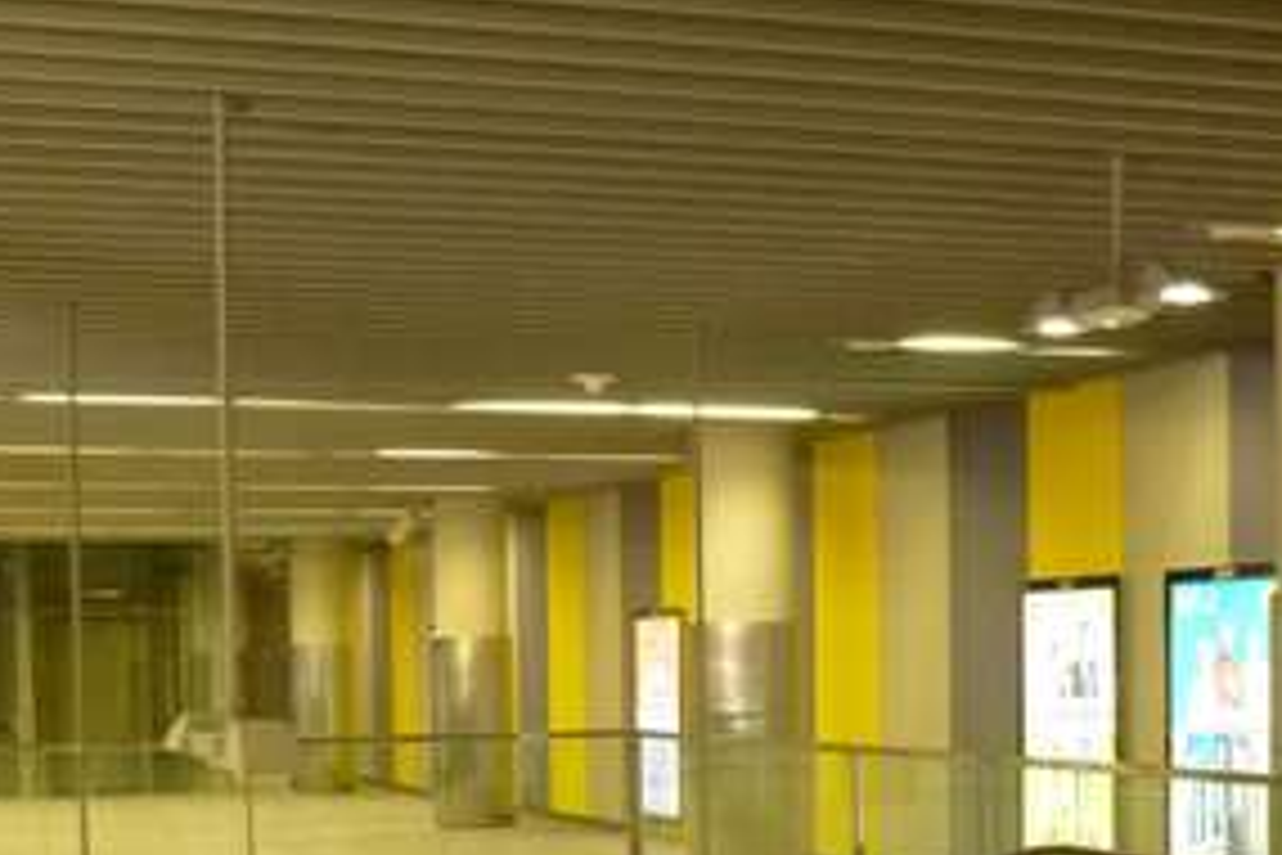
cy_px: 878
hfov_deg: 28.8
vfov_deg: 18.9
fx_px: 2493
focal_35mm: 70
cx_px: 765
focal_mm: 4.5
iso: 400
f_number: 3.1
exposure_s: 1/25
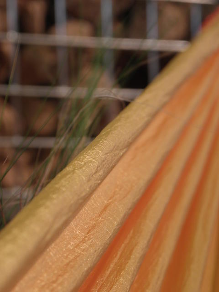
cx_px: 110
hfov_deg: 10.3
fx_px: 1215
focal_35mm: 144
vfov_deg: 13.7
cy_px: 146
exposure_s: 1/10
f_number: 4.4
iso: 125
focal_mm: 25.65
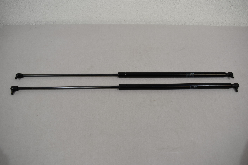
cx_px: 124
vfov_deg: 43.6
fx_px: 207
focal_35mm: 30
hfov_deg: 61.9
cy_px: 82
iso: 400
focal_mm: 20
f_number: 5.6
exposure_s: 1/125
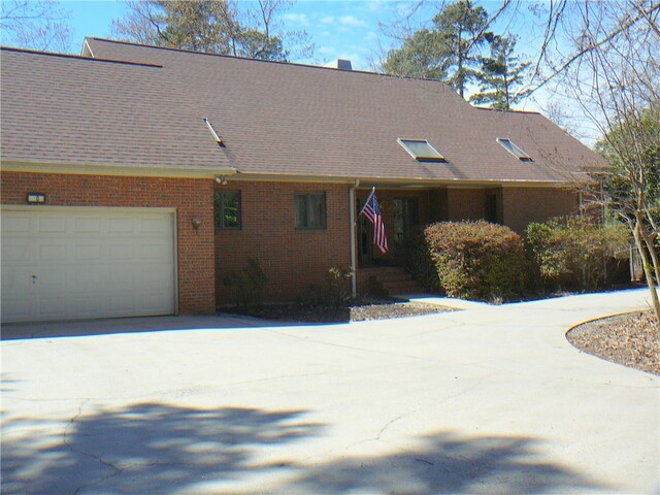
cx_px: 330
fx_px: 667
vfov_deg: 40.7
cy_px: 248
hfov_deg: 52.6
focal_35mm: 35
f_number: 5
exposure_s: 1/400
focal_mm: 5.2
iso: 80
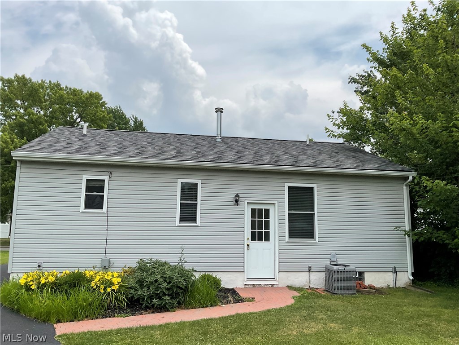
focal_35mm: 29
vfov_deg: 48.2
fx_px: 385
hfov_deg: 61.7
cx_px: 230
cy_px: 172
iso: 16
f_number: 1.8
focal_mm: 3
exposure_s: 1/2801
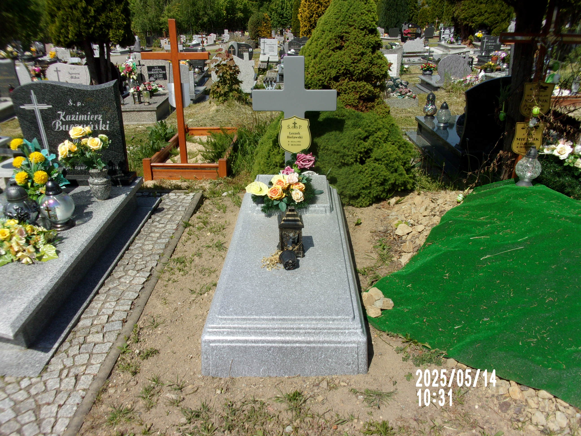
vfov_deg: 49.7
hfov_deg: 63.4
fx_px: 470
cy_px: 218
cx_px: 290
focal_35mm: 28
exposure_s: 1/120
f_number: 10.8
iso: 80
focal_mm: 5.1
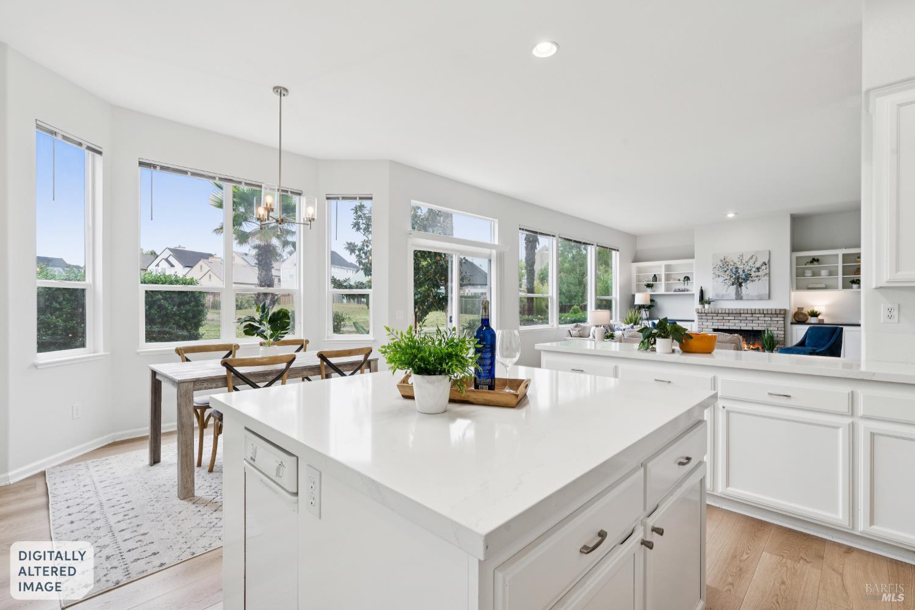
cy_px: 305
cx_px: 458
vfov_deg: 73.7
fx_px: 407
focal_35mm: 16
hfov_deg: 96.7
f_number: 11
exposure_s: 1/20
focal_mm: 16
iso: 320
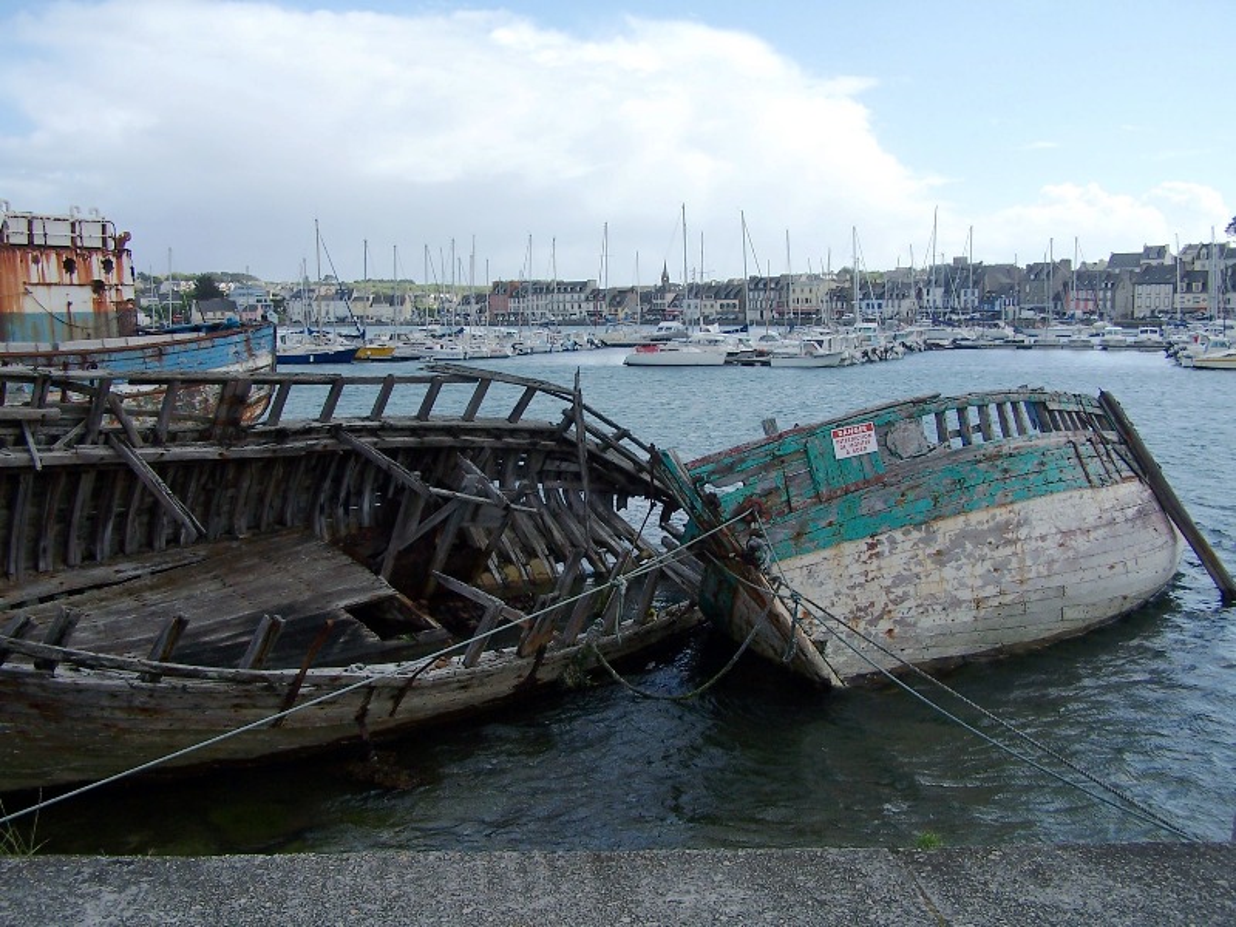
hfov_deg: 49.0
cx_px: 618
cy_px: 464
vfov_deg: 37.7
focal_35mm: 38
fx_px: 1357
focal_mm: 6.3
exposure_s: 1/500
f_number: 4
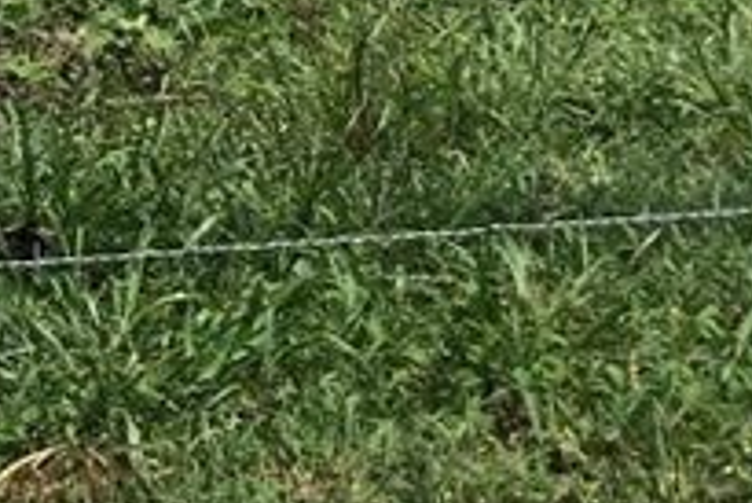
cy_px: -753
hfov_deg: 8.8
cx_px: -1330
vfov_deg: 6.5
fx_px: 4201
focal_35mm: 201
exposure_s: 1/2262
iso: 25
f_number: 2.2
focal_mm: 4.15
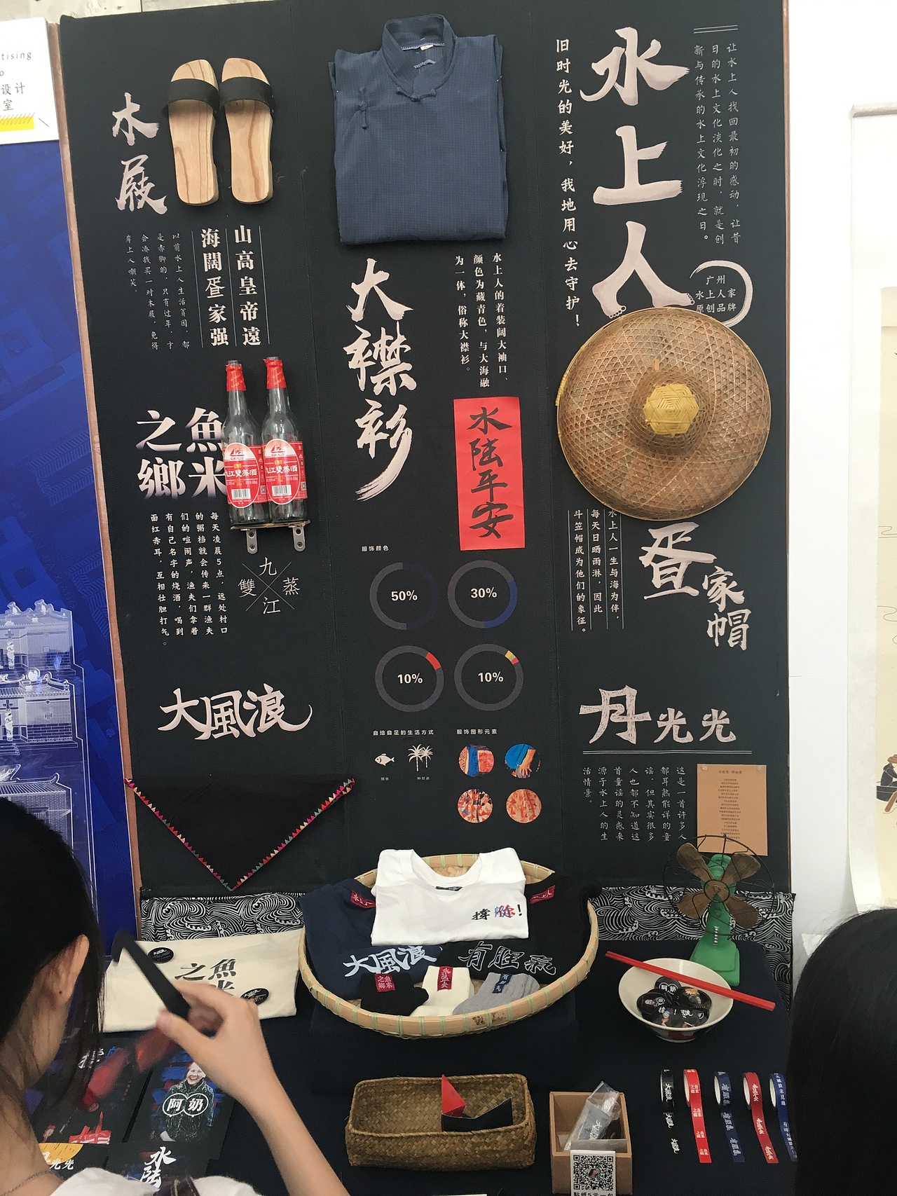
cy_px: 598
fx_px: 1002
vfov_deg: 61.7
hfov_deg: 48.2
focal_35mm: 29
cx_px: 448
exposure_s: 1/33
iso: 40
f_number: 2.2
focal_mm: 4.15
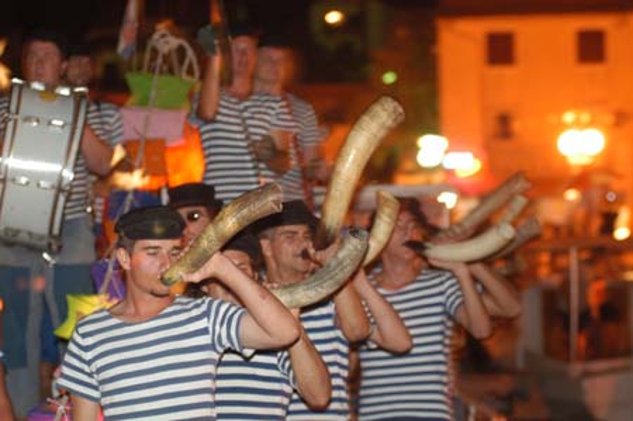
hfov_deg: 17.1
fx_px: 2108
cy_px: 210
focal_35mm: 120
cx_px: 316
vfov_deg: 11.4
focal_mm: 80
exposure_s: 1/4
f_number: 3.2
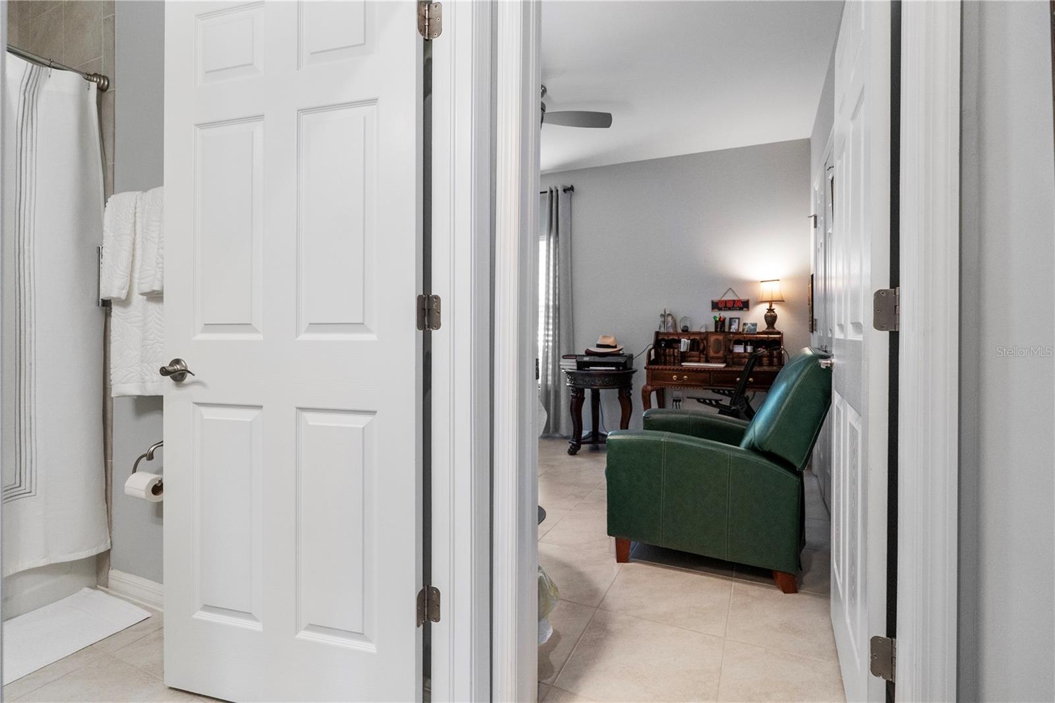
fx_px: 469
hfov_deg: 96.7
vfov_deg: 73.7
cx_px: 528
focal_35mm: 16
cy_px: 352
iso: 1600
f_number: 4
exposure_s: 1/160
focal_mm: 16
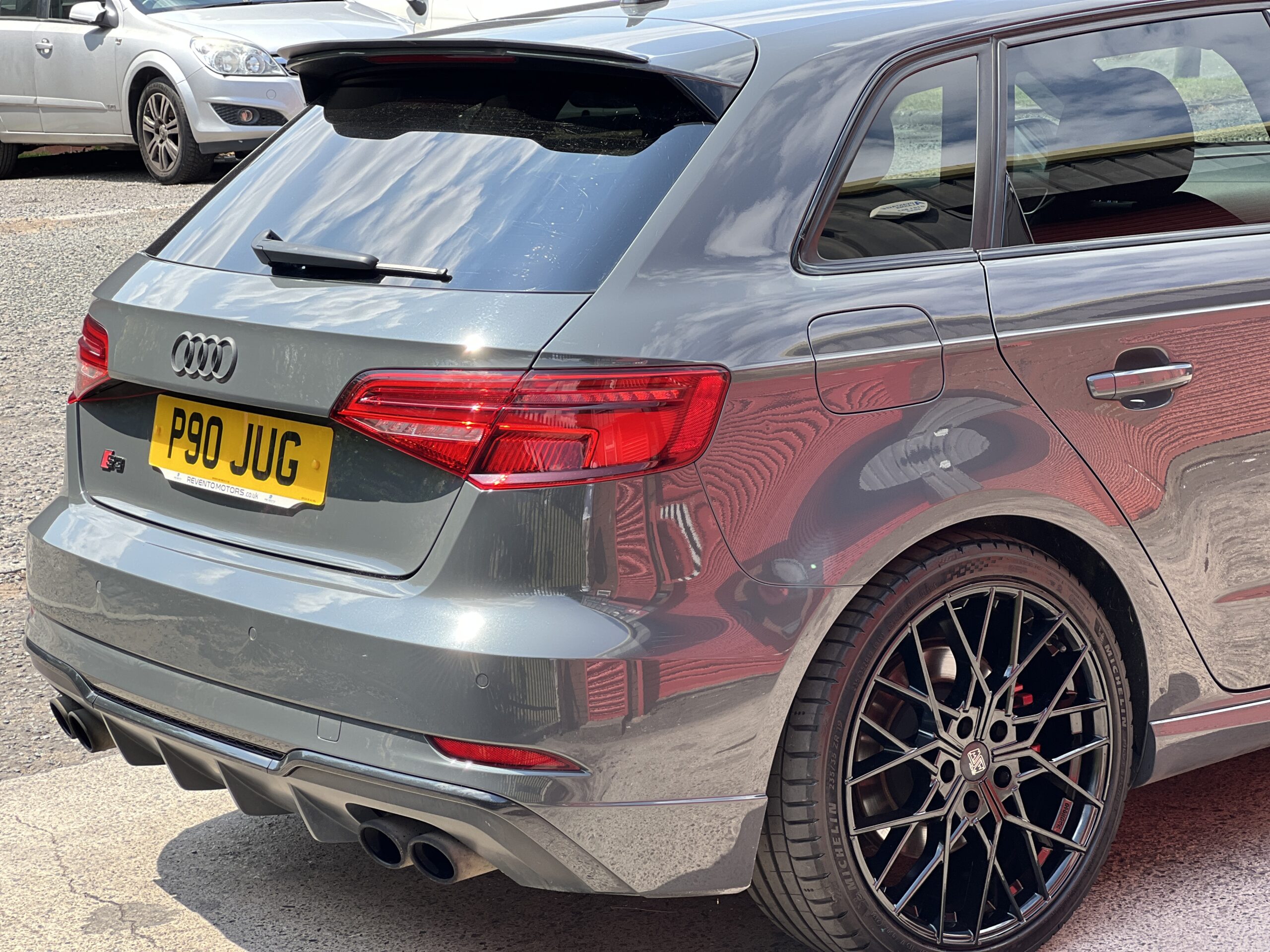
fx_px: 2825
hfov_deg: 25.3
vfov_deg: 19.1
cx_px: 635
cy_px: 476
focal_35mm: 77
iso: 40
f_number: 2.8
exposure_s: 1/142
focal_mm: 9
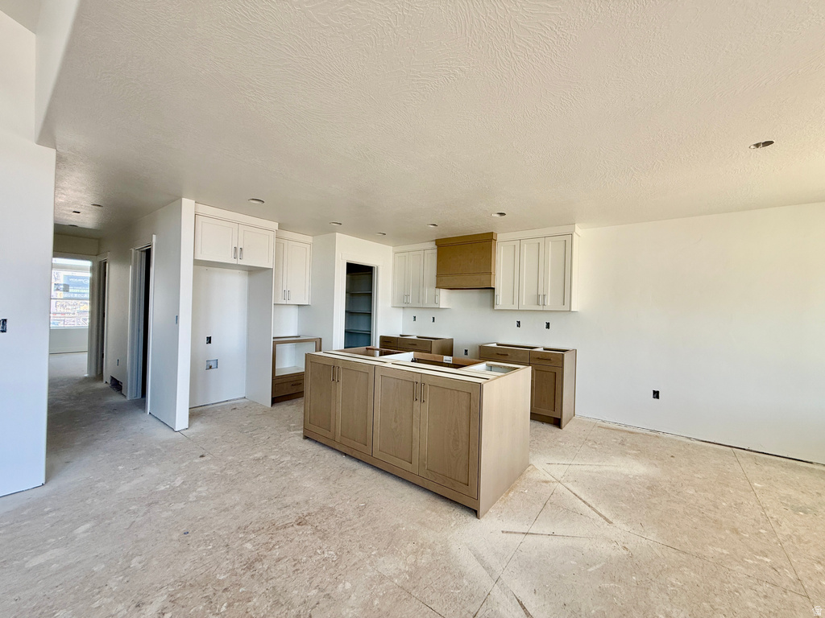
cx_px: 412
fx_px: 334
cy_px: 309
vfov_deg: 85.7
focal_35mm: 14
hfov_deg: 102.1
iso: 80
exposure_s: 1/99
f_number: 2.2
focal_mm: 2.22
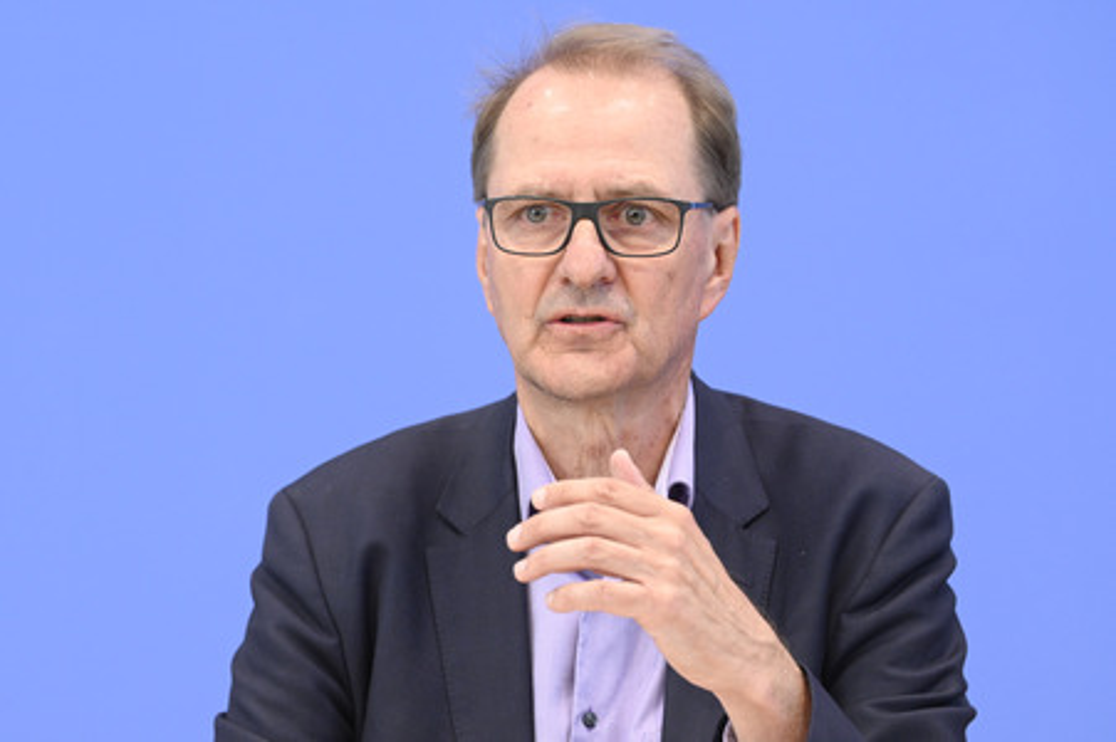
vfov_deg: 11.4
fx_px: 3717
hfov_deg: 17.1
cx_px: 558
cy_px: 371
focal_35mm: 120
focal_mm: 120
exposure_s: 1/400
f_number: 5
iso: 3200
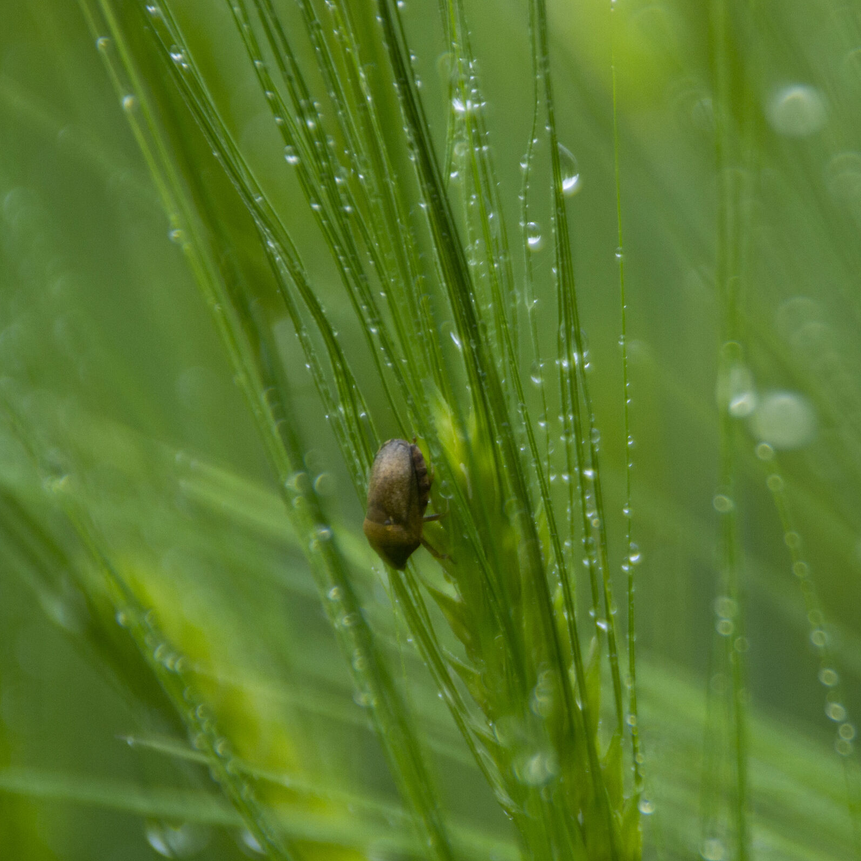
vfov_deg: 4.6
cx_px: 608
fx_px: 10778
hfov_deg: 4.6
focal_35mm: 383
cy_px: 430
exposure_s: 1/250
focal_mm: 200
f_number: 6.3
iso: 400
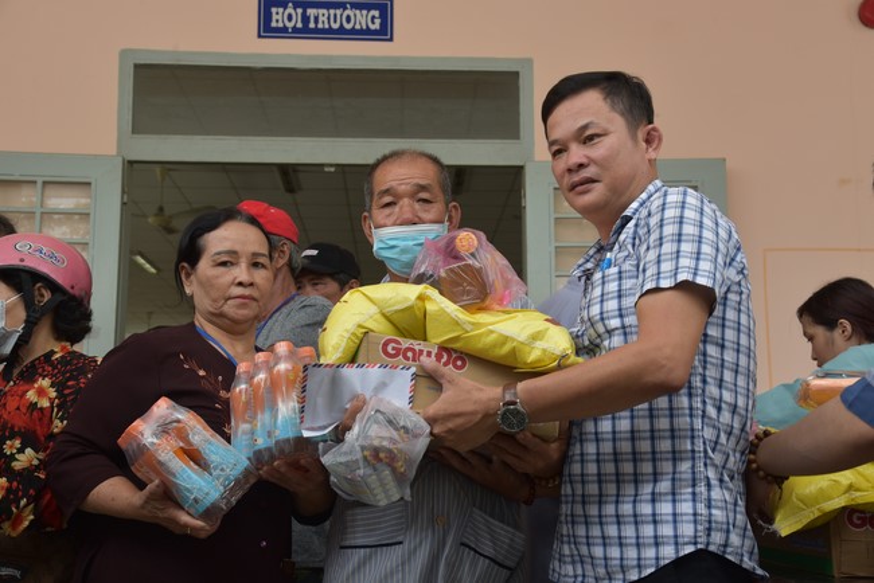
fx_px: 1069
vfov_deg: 30.5
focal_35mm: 44
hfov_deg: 44.5
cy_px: 292
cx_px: 437
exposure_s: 1/250
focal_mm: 44
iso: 400
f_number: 8
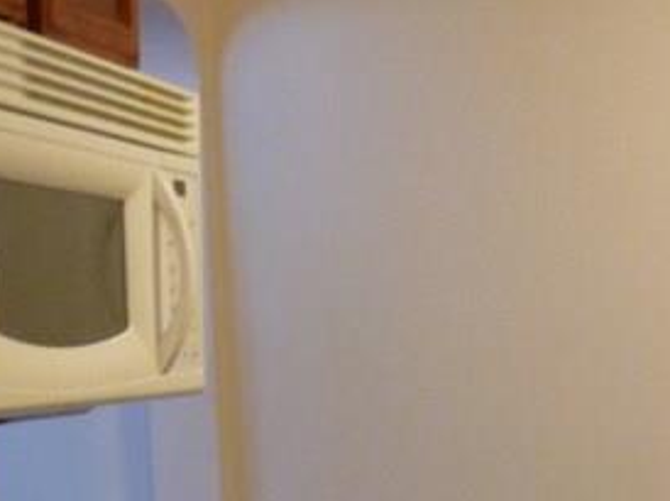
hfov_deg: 17.3
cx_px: 1044
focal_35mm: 101
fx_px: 1953
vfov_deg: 14.0
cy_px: 660
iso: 400
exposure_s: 1/20
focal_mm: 4.8
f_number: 2.8
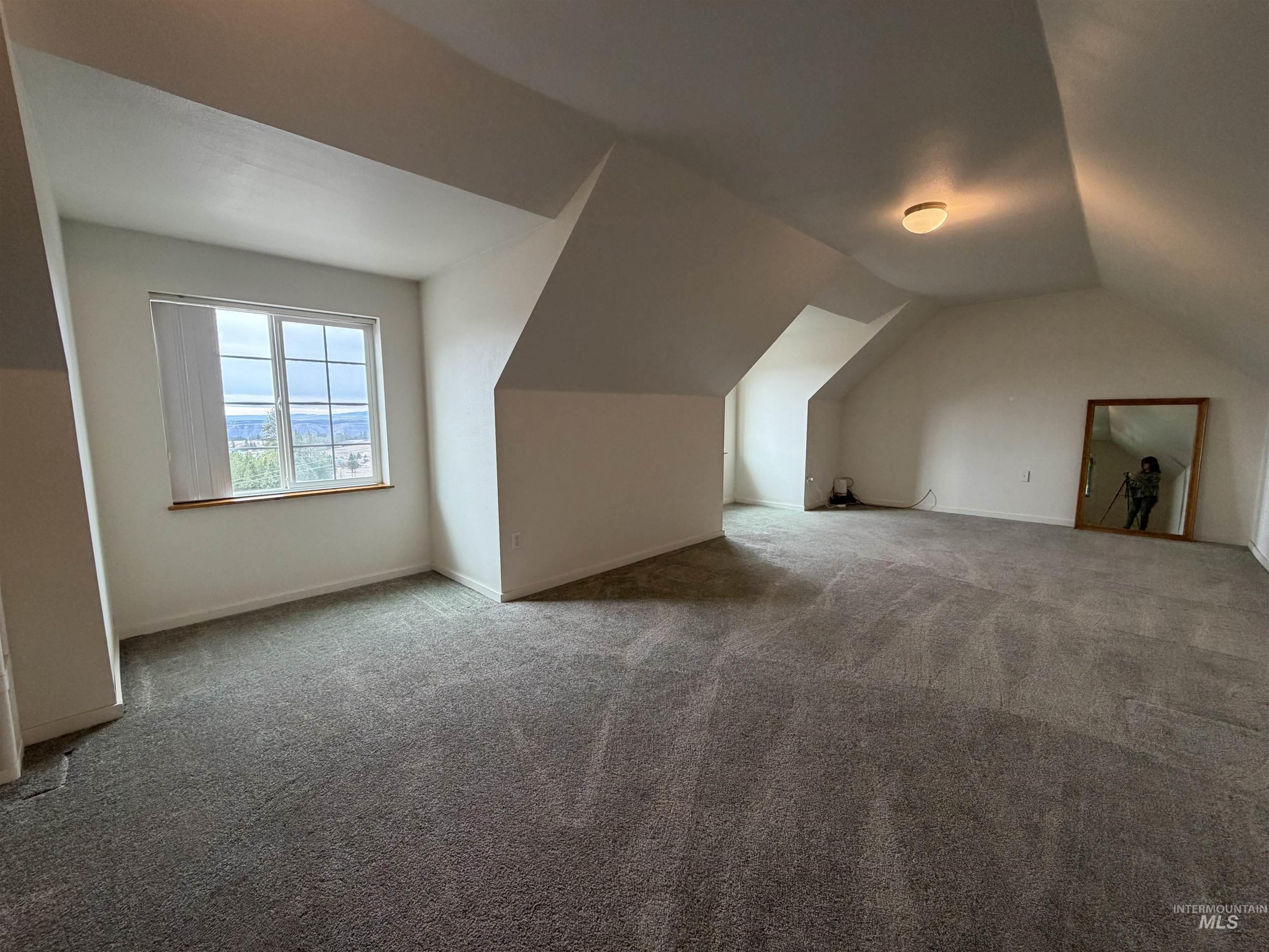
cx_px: 634
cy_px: 476
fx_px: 513
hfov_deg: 102.1
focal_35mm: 14
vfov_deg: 85.7
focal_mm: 2.22
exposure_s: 1/60
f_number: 2.2
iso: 200
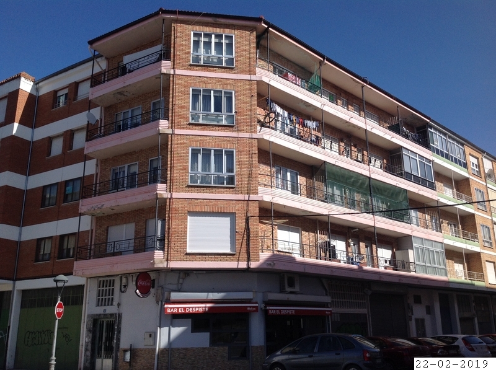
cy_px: 185
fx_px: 501
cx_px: 248
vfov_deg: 40.6
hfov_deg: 52.7
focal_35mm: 35
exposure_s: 1/2519
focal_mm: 4.28
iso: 50
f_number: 2.4
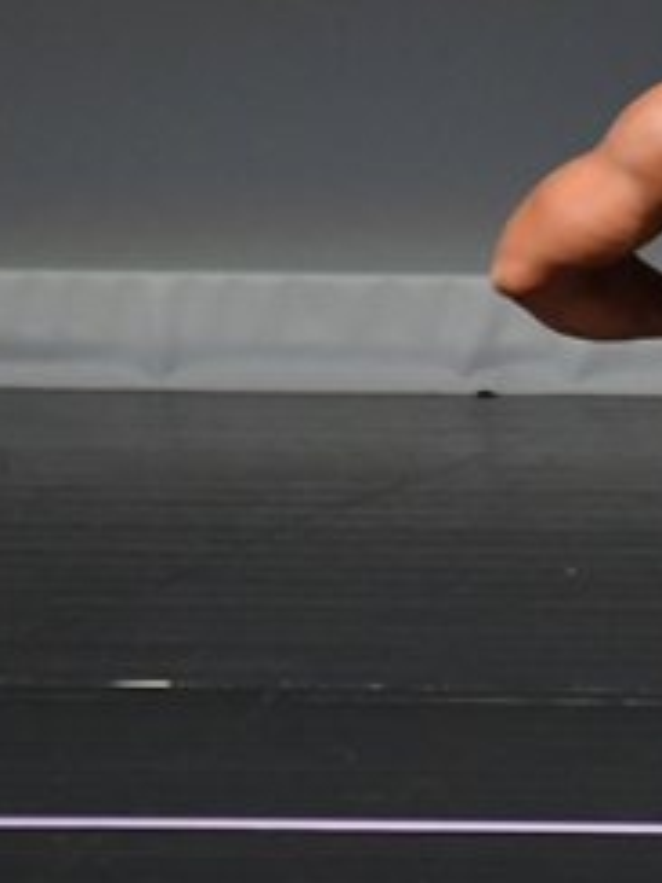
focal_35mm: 1373
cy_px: 402
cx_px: 1127
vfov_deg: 1.4
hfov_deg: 1.1
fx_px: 35010
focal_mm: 300
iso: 4000
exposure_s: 1/400
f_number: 5.6
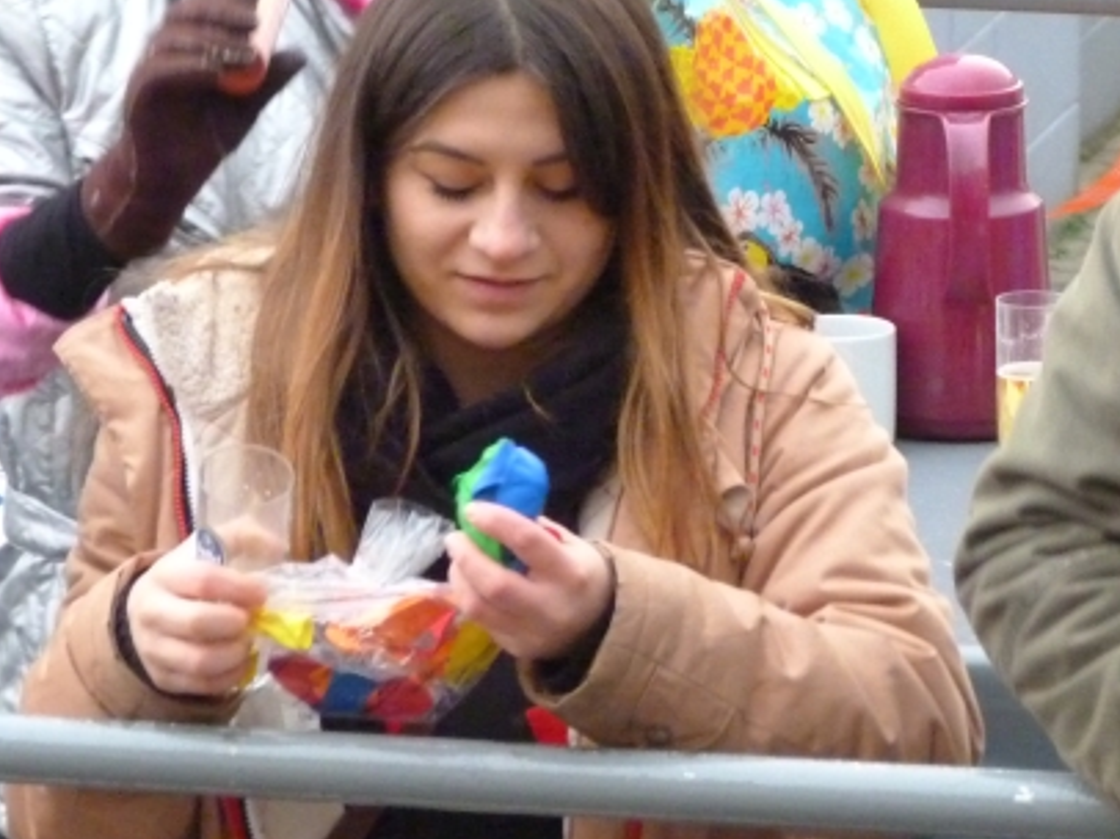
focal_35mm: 426
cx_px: 825
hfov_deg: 4.7
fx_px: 13775
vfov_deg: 3.5
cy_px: 195
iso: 800
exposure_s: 1/60
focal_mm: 34.6
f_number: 3.8
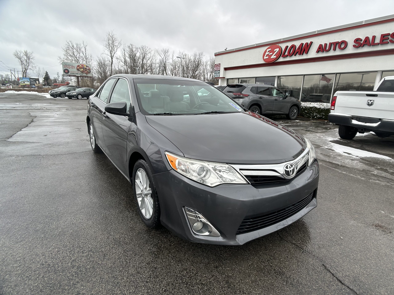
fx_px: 296
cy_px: 148
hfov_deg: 67.3
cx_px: 197
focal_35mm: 26
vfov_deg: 53.1
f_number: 1.5
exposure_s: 1/738
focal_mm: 5.7
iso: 50
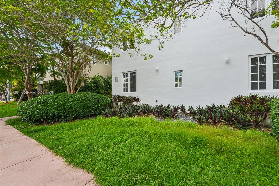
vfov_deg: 81.2
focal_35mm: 14
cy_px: 93
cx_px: 140
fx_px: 108
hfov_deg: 104.3
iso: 200
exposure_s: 1/250
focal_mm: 14
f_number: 8
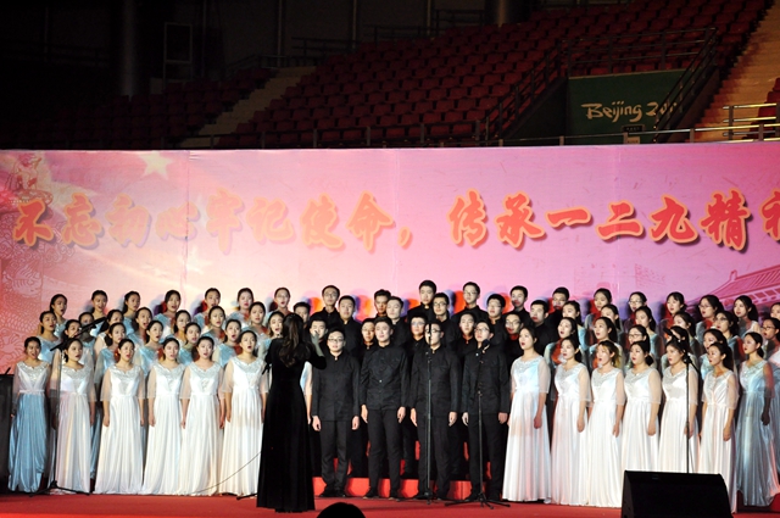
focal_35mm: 75
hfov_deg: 27.0
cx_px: 390
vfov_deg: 18.1
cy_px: 259
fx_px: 1623
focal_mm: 50
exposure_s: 1/25
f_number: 7.1
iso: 1250
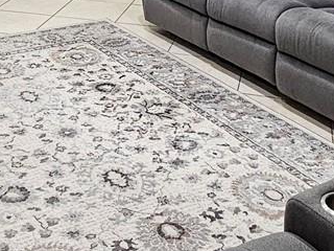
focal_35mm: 65
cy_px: -147
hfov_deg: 29.3
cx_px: 81
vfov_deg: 19.2
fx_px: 627
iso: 320
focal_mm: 2.2
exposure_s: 1/60
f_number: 2.2
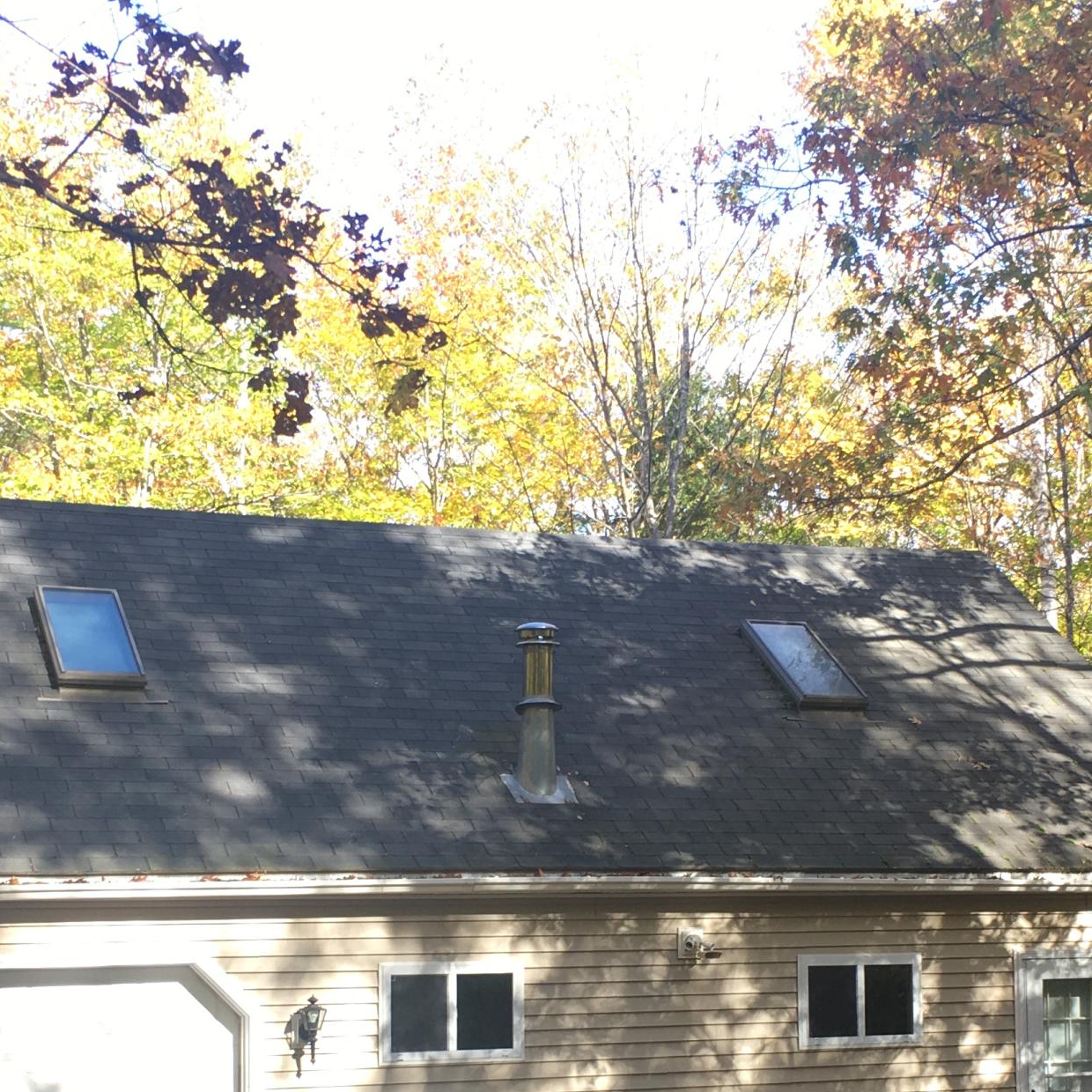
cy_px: 792
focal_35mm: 62
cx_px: 573
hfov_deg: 27.7
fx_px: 2213
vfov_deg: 27.4
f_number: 2.2
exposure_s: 1/146
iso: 25
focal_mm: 4.15
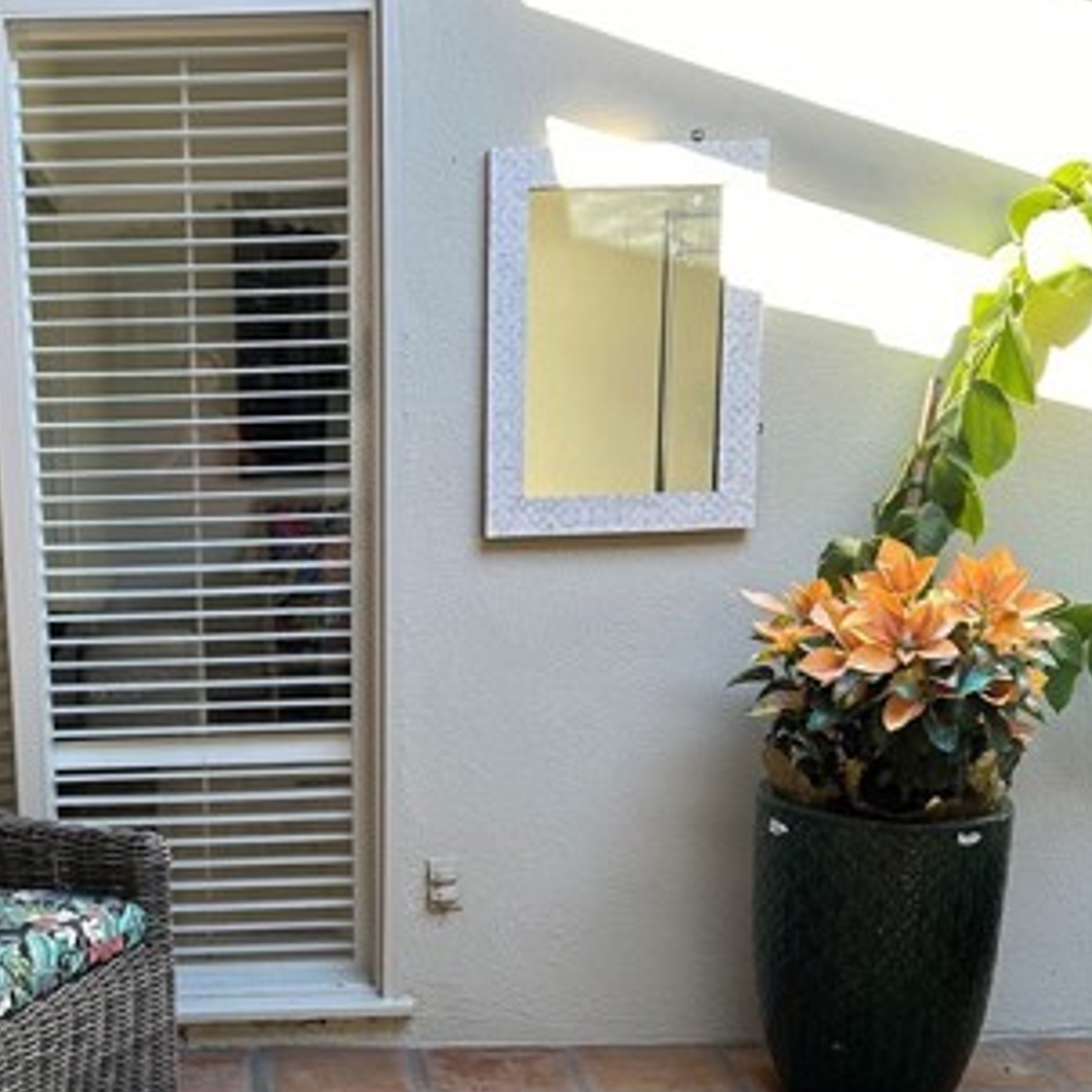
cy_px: 730
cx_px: 231
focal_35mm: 45
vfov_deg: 37.1
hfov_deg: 36.4
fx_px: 1606
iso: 64
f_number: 1.78
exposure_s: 1/120
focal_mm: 6.86
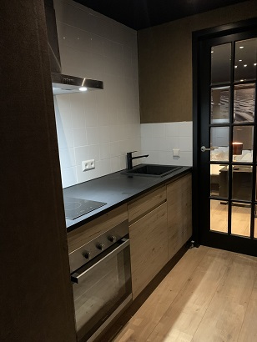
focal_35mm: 26
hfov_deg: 53.1
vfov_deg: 67.3
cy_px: 171
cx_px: 128
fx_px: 257
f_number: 1.8
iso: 800
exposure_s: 1/28
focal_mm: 4.25
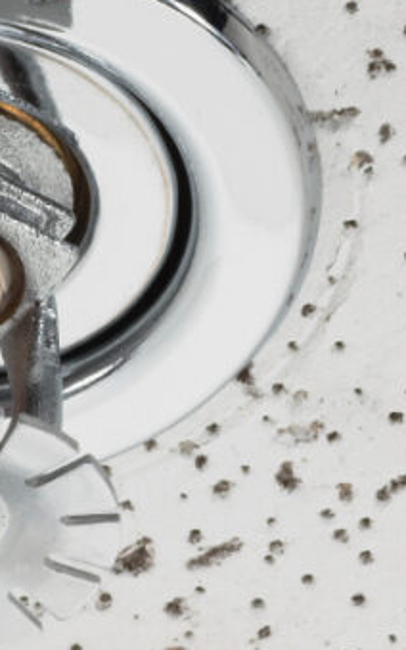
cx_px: 56
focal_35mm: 207
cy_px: 325
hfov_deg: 6.3
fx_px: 3663
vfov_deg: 10.1
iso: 200
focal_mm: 60
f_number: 36
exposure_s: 1/1.6
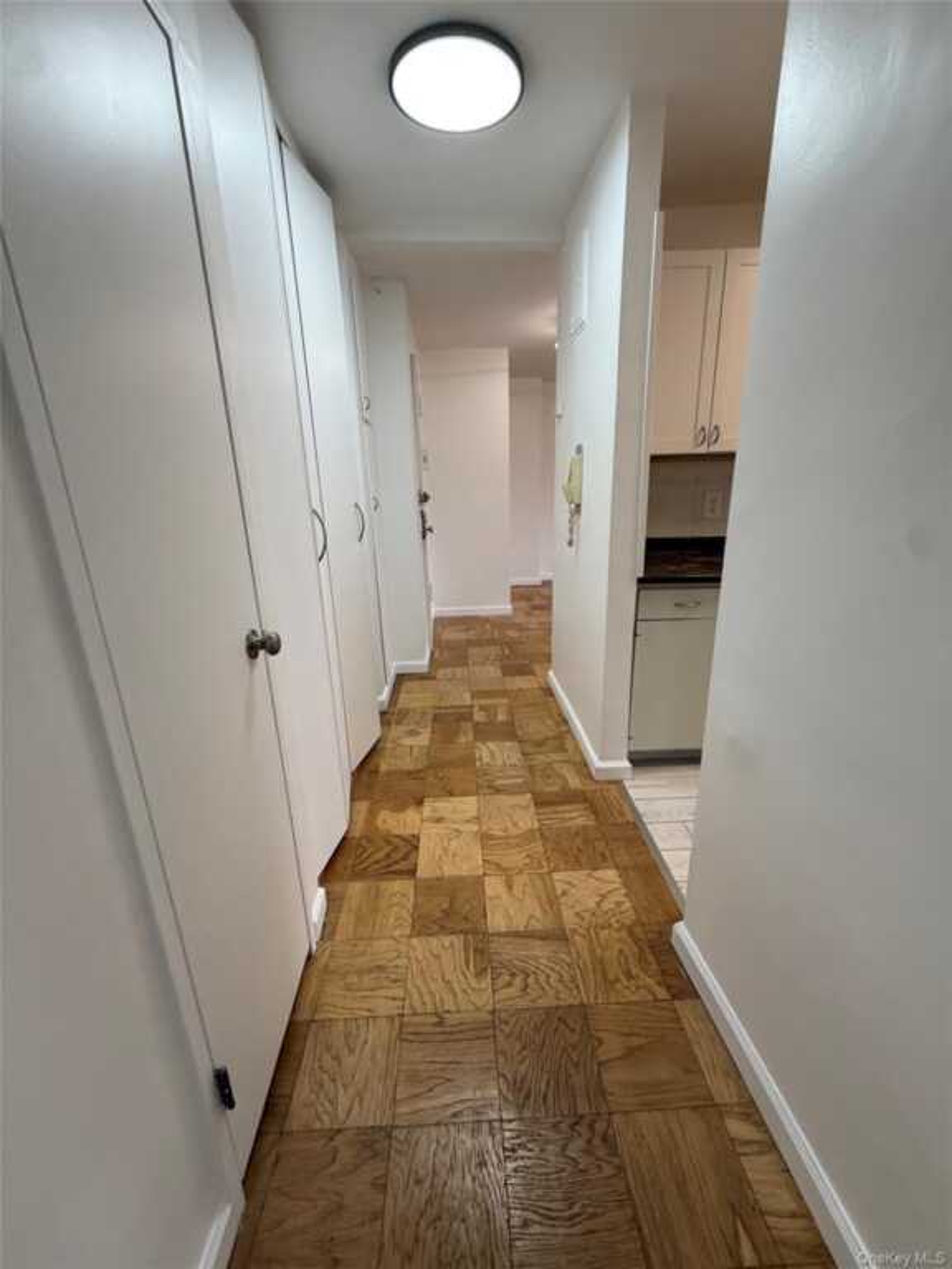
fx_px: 513
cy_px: 634
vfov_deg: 102.1
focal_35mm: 14
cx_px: 476
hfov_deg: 85.7
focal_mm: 2.22
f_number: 2.2
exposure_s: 1/120
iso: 100
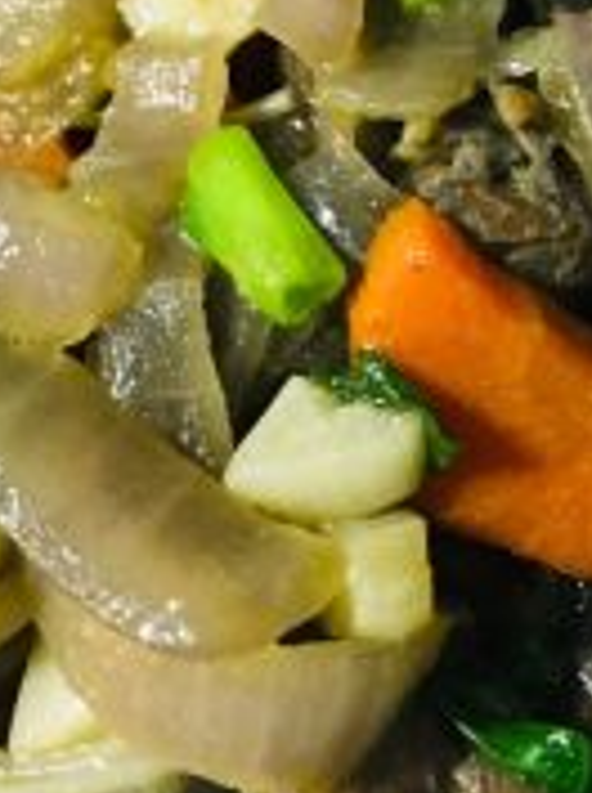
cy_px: 208
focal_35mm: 74
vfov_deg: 26.1
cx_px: 327
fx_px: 1694
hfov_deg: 19.8
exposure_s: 1/17
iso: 50
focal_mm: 3.99
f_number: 1.8
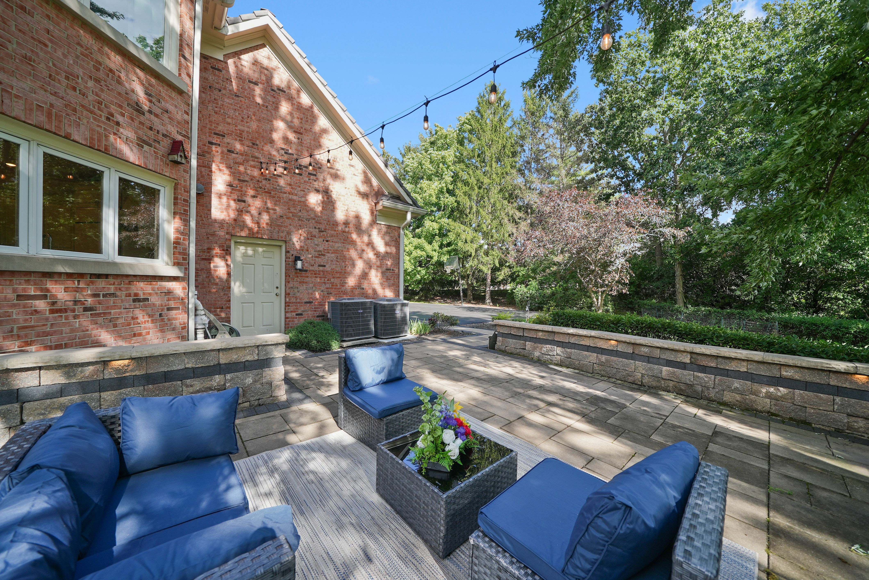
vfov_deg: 90.1
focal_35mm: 12
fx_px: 290
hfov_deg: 112.6
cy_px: 290
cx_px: 434
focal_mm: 12
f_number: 5
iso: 80
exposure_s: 1/100
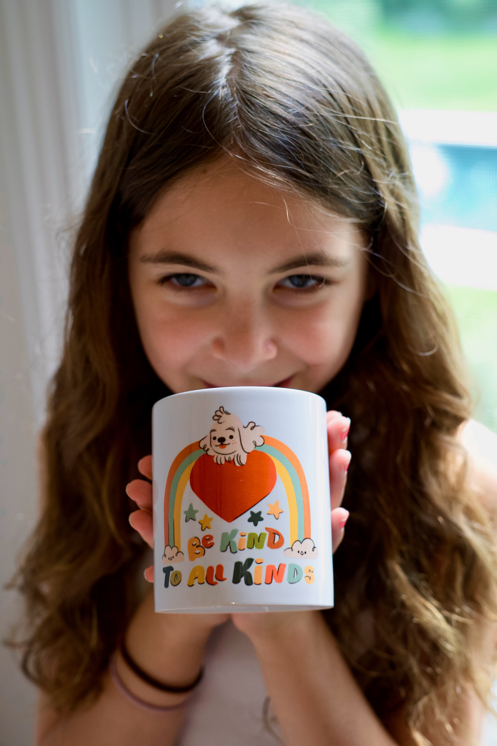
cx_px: 248
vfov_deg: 39.6
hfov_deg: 27.0
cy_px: 373
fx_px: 1035
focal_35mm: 50
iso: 1600
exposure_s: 1/160
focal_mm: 50
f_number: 4
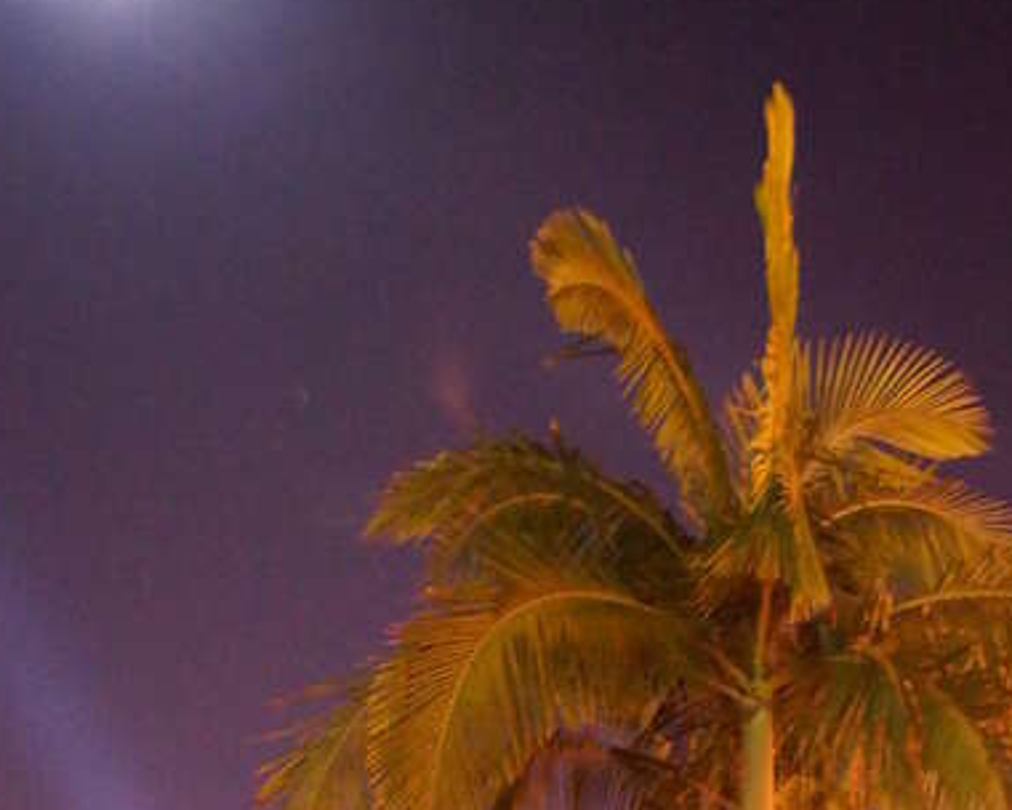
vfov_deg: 17.9
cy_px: 877
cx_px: 502
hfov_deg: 23.0
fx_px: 2486
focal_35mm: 83
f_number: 4
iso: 3200
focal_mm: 28
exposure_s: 1/5
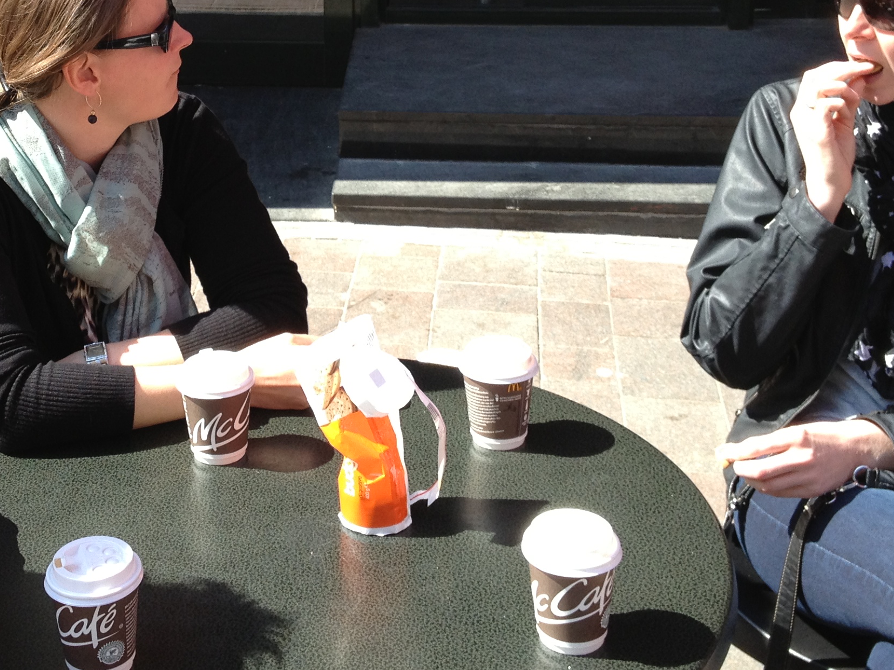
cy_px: 119
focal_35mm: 69
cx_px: 275
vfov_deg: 21.0
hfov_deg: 27.9
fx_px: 1782
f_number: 2.4
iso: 50
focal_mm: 4.28
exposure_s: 1/381
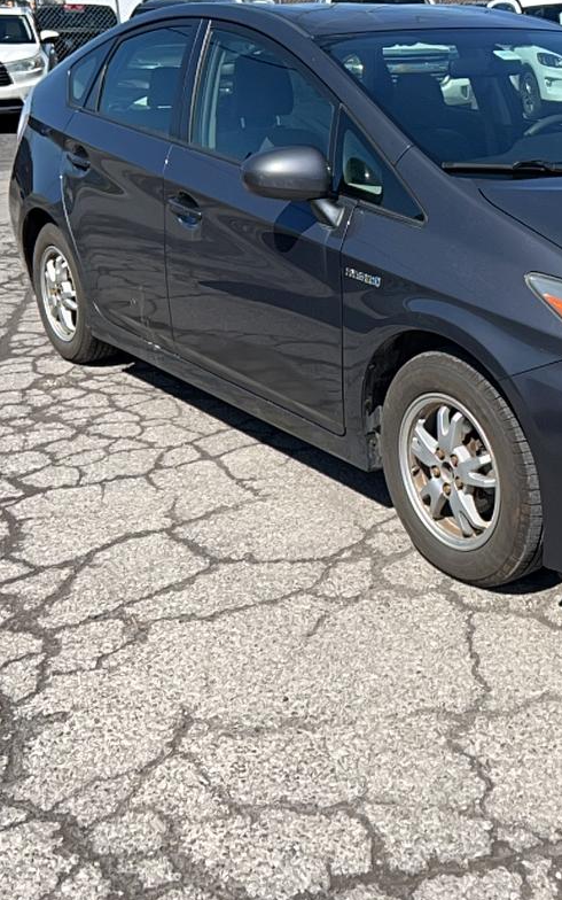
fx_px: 1103
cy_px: 363
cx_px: 476
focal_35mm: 45
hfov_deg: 27.8
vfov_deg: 44.1
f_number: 1.5
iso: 32
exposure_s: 1/8000
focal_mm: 5.7
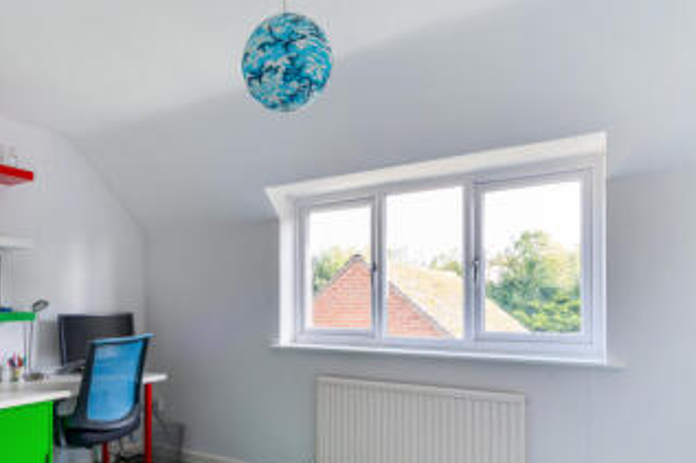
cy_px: 310
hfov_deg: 72.4
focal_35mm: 24
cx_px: 257
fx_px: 464
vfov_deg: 52.0
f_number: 10
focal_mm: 16
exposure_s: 1/5
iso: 100
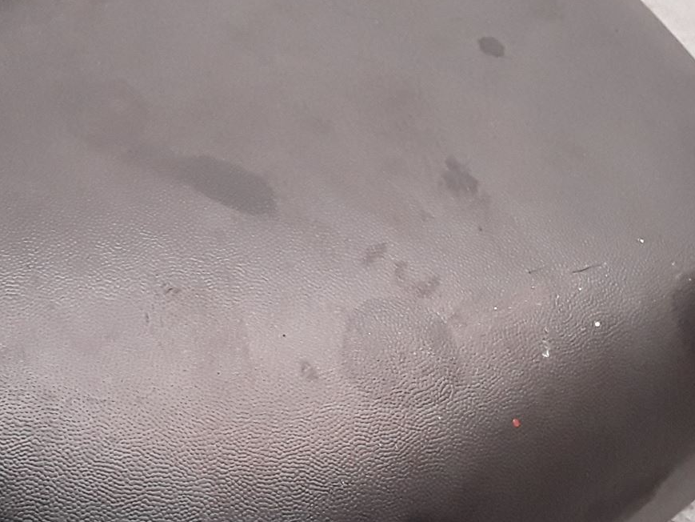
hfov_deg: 29.0
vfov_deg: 22.2
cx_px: 191
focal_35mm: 66
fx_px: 1325
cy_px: 312
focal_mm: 2.91
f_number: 1.9
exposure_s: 1/100
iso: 100
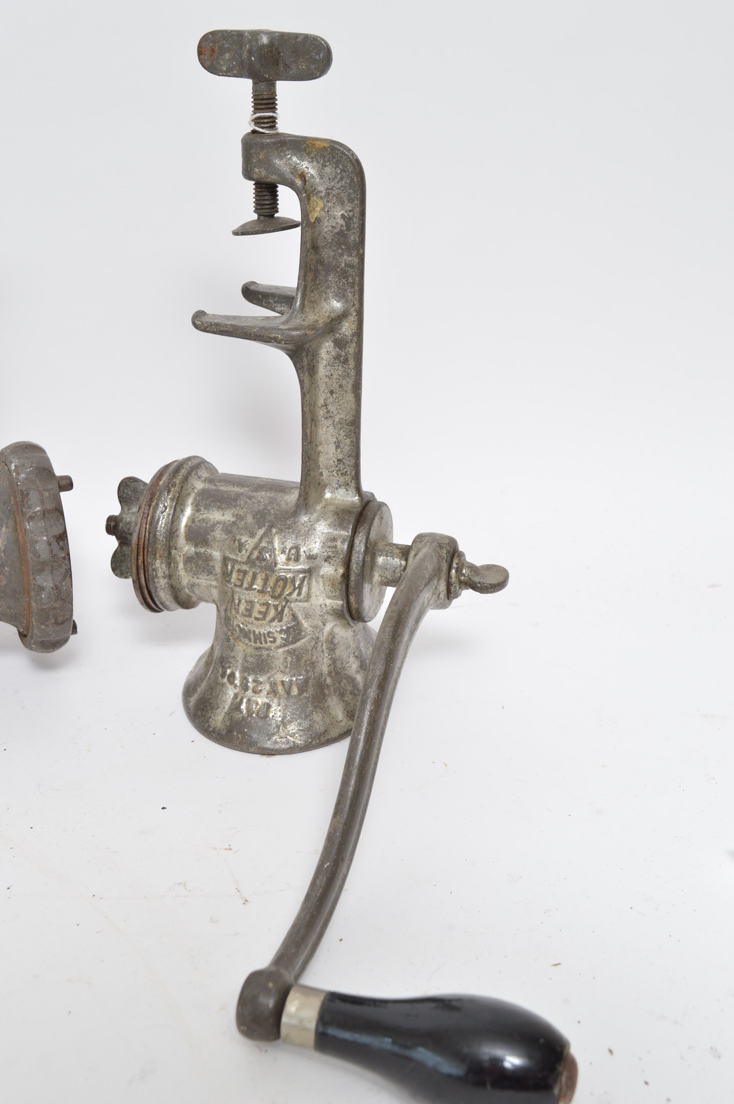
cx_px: 367
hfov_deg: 31.8
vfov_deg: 46.4
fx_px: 1287
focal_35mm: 42
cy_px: 552
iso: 400
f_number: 9
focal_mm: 28
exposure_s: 1/80
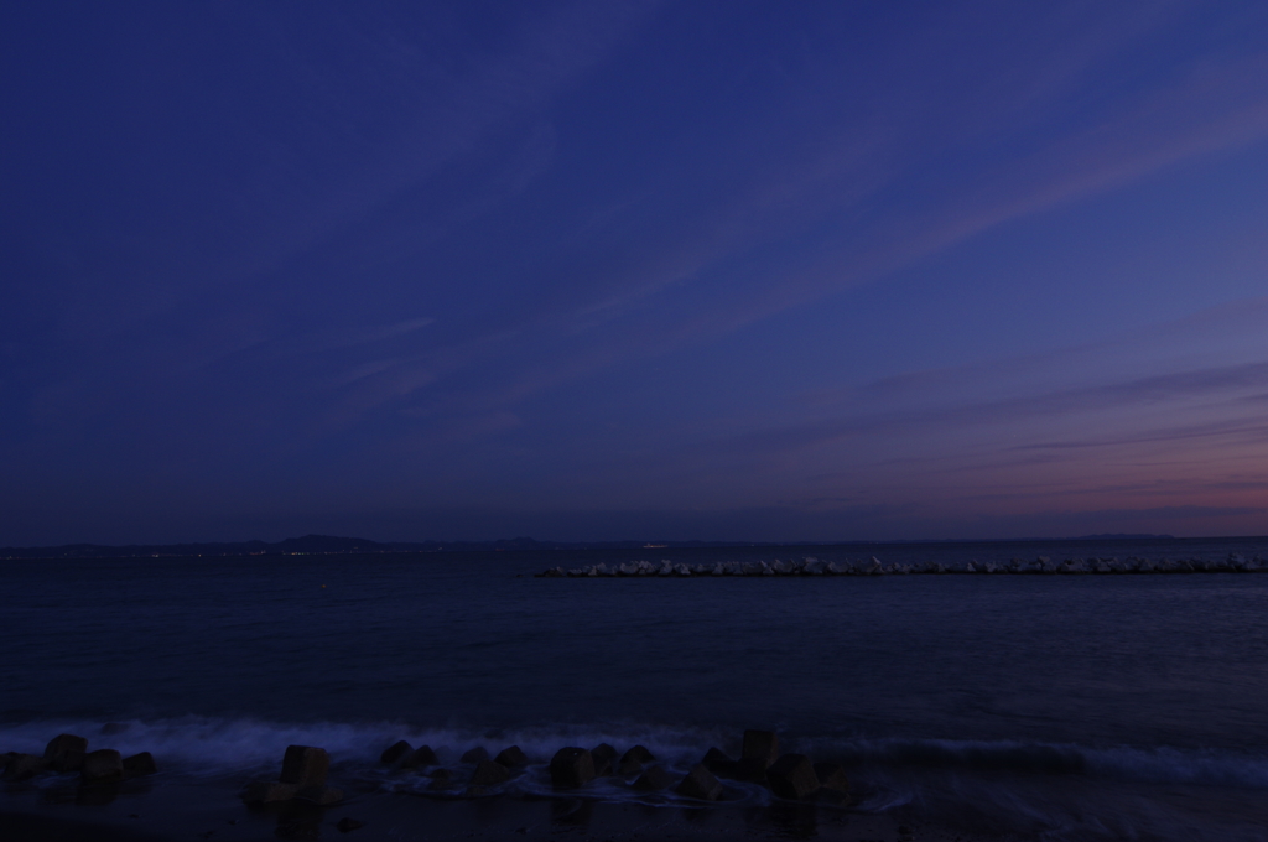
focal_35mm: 22
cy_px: 421
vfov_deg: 57.1
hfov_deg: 78.7
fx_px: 774
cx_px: 634
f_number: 10
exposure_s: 1
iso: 200
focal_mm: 15
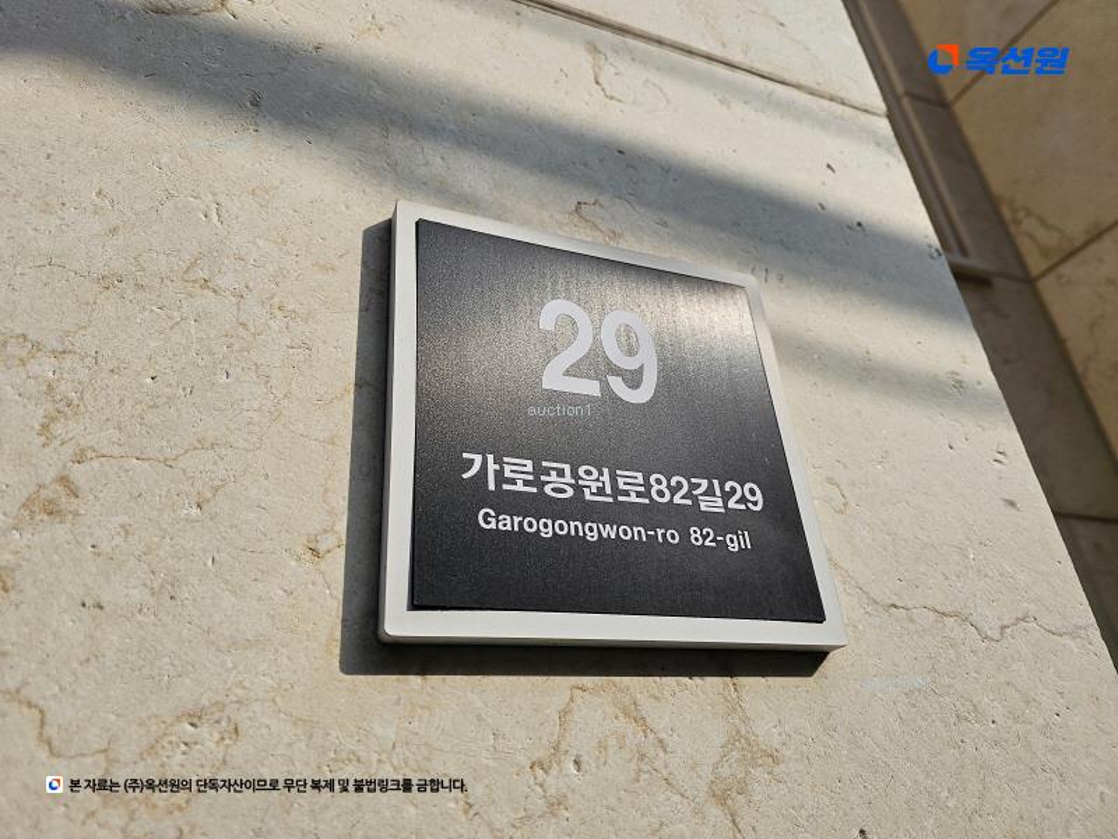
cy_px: 420
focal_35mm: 23
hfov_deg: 73.9
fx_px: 743
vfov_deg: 58.9
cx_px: 559
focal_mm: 6.3
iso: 20
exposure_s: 1/2000
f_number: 1.7
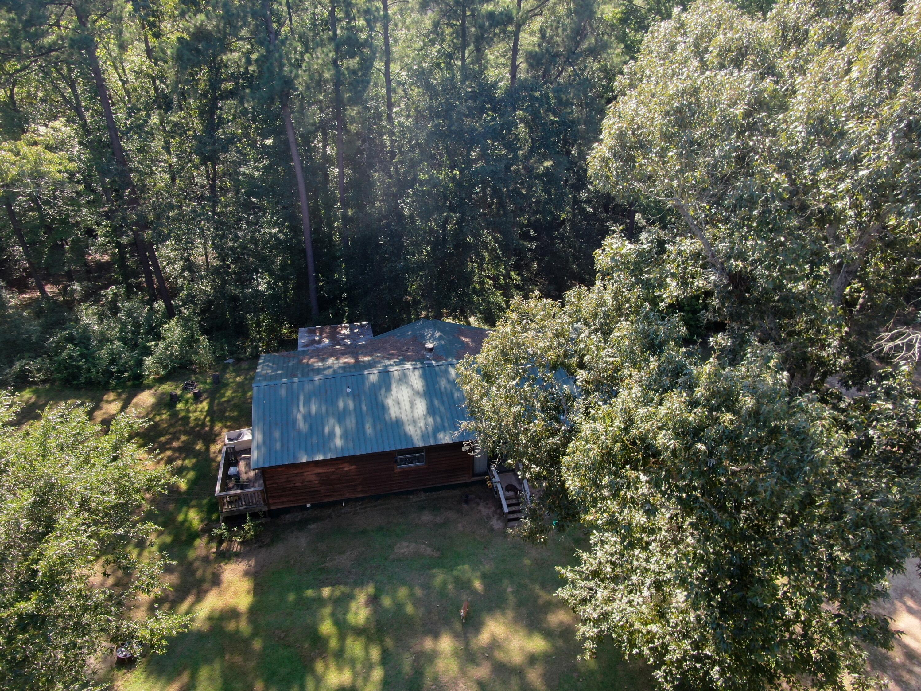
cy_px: 346
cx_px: 460
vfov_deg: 56.8
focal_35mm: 24
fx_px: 639
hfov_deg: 71.6
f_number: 2.8
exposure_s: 1/160
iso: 100
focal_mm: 4.39
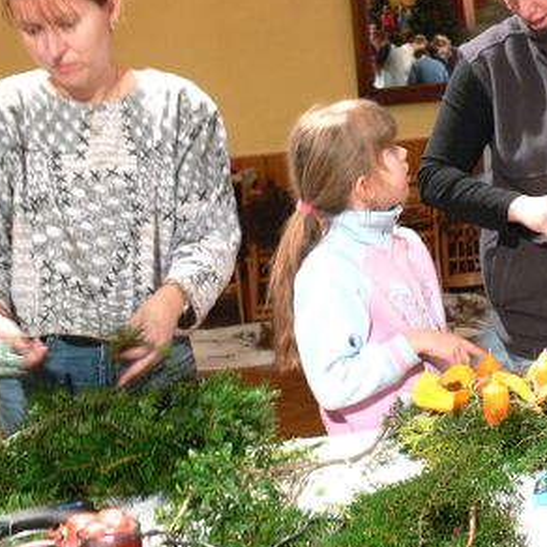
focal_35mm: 68
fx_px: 1216
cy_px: 220
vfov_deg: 25.3
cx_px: 438
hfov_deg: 24.9
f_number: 3.2
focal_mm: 9.5
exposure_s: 1/10
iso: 200
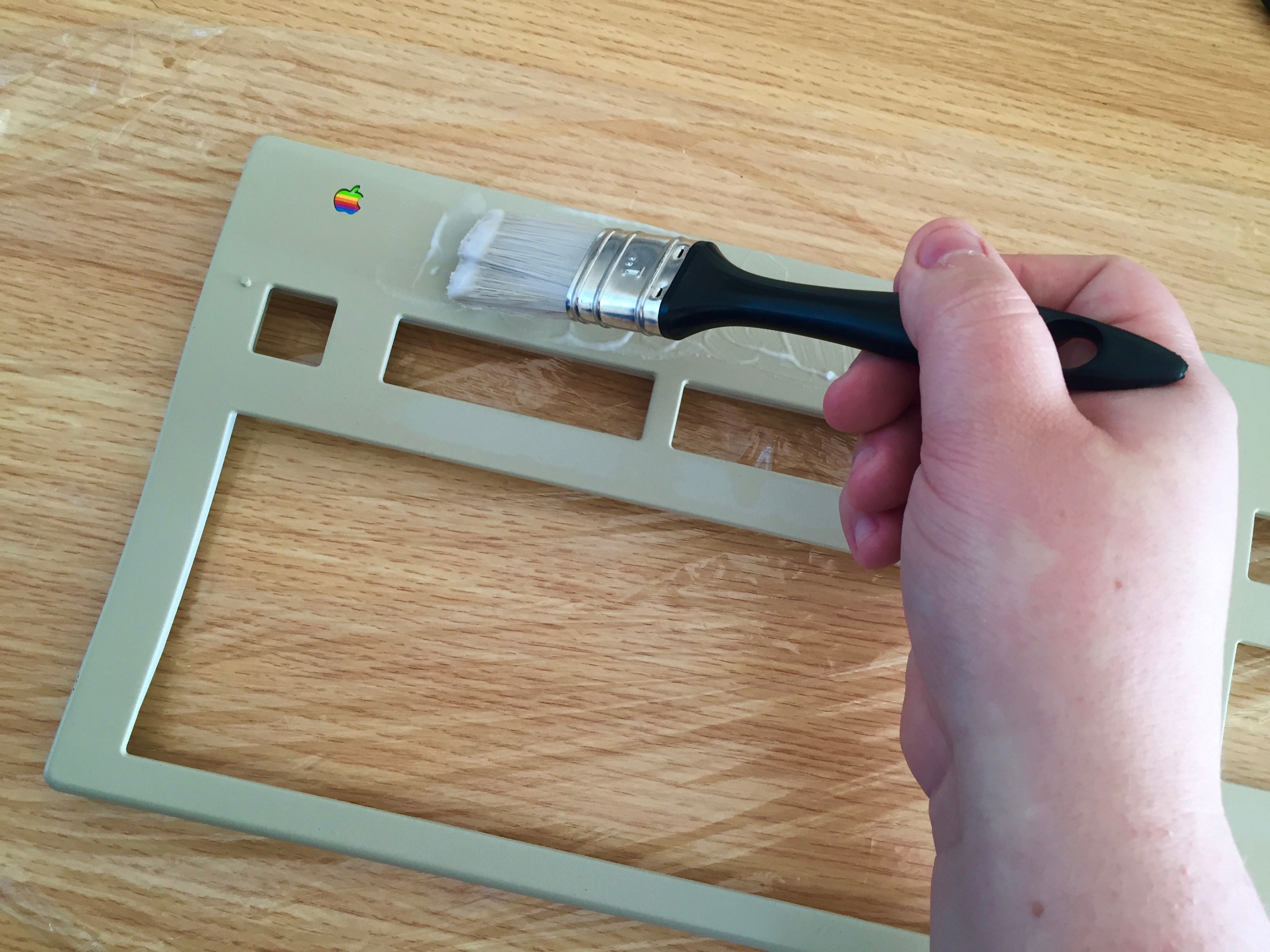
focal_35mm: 29
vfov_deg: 48.2
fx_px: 1064
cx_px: 635
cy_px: 476
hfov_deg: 61.7
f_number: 2.2
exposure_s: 1/33
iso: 80
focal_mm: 4.15
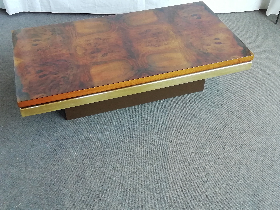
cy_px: 105
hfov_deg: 45.8
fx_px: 332
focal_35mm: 41
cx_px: 140
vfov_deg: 35.1
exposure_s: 1/100
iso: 80
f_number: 2.2
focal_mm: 3.46
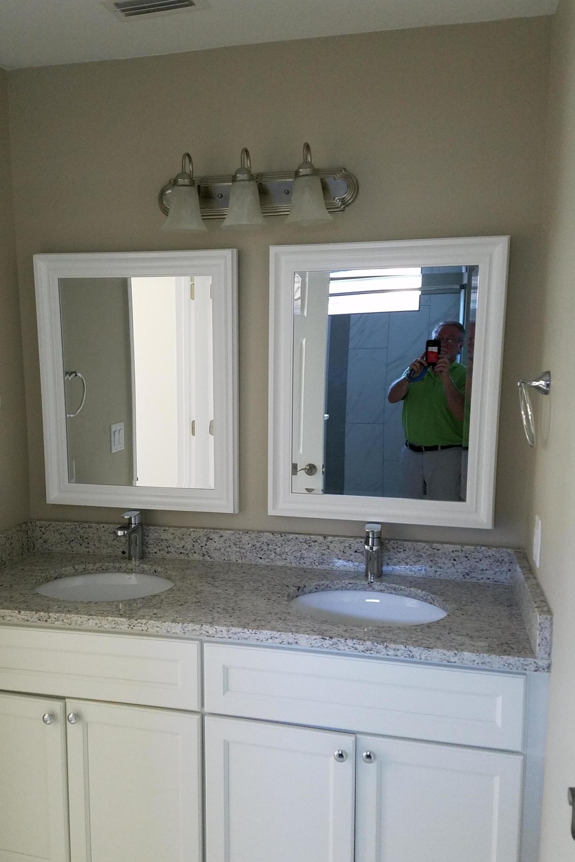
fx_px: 671
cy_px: 445
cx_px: 276
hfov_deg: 46.4
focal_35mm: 28
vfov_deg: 65.5
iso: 160
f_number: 1.7
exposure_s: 1/30
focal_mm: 4.2
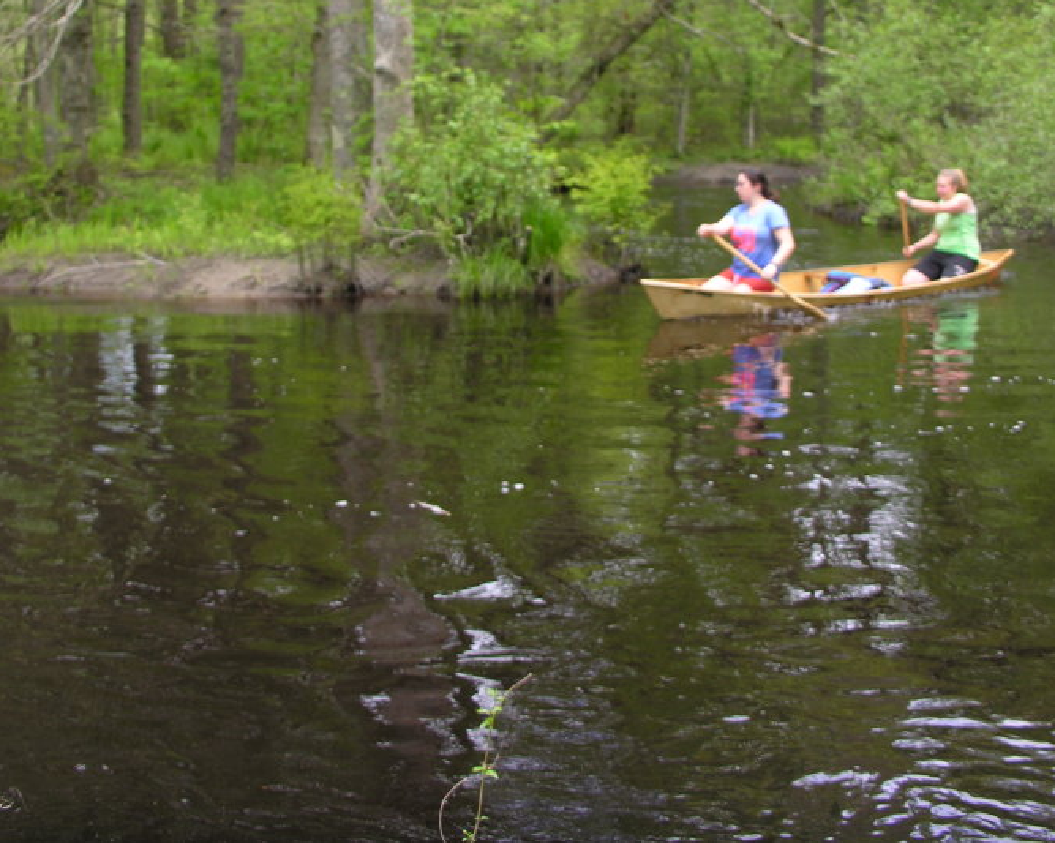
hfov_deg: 41.1
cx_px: 490
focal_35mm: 45
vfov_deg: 33.3
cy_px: 325
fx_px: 1405
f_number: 2.8
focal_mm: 8.9
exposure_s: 1/125
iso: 50
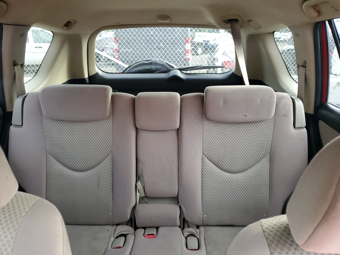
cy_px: 128
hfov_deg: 67.3
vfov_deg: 53.1
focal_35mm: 26
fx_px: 255
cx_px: 170
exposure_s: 1/120
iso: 83
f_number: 1.5
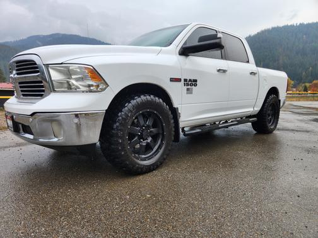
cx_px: 159
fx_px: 211
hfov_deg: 73.9
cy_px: 119
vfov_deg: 58.9
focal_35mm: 23
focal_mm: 5.4
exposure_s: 1/288
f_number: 1.8
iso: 20
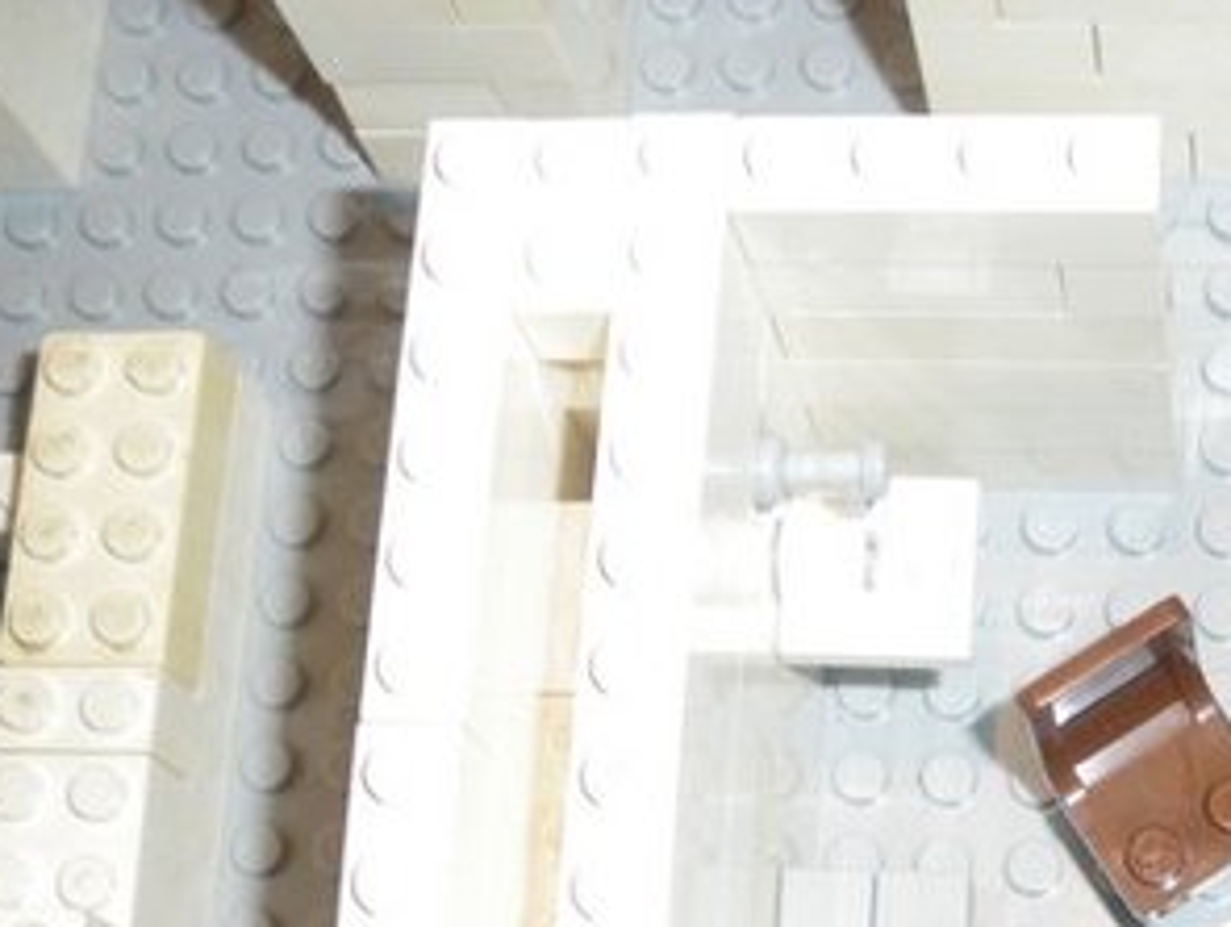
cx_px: 1175
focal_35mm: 78
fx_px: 2777
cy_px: 994
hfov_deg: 24.1
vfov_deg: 18.3
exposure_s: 1/50
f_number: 3.5
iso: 320
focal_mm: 6.3
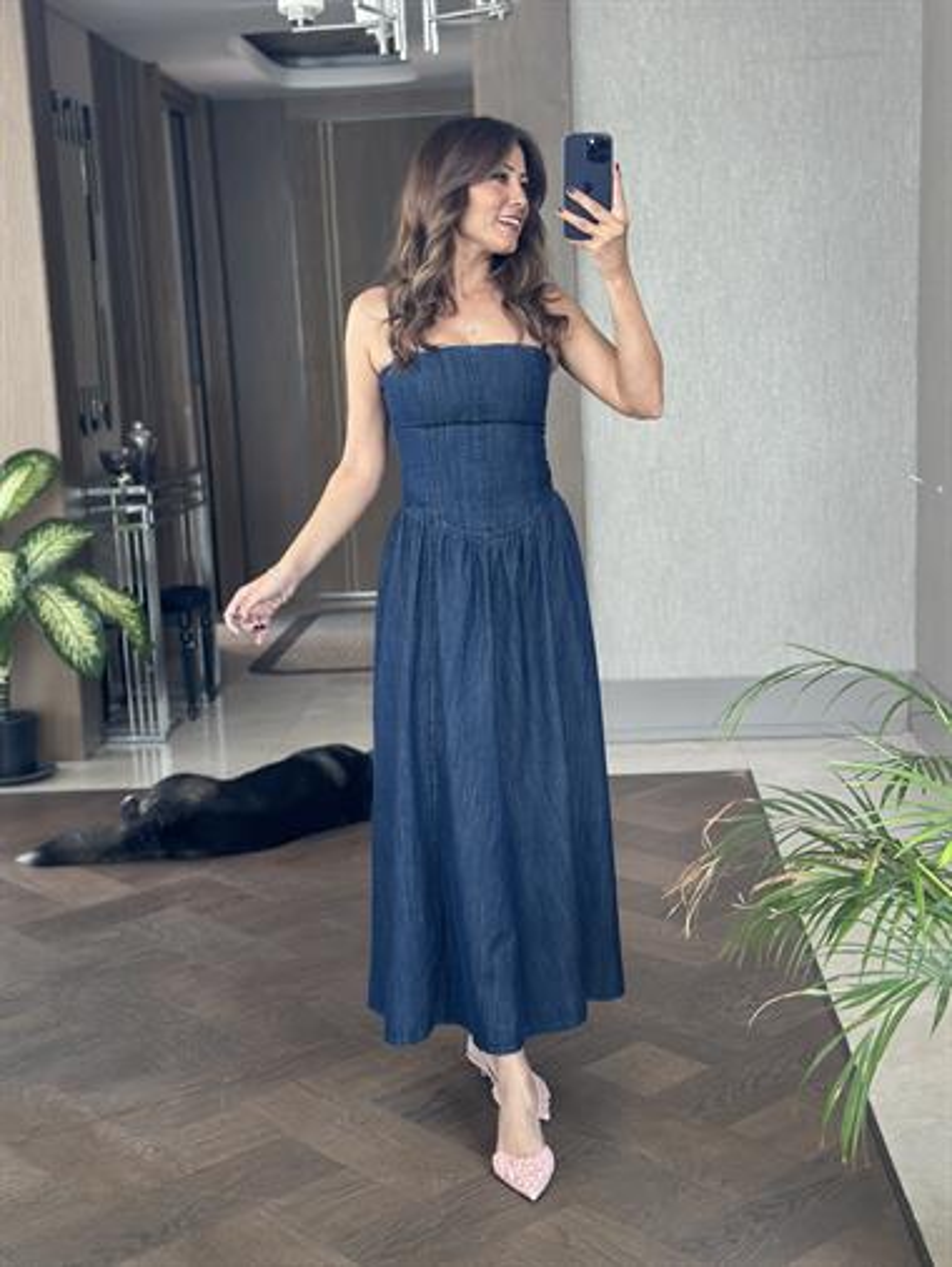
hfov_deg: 30.3
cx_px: 476
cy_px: 634
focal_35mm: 48
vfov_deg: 39.6
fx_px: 1759
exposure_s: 1/115
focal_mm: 6.86
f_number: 1.78
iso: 125
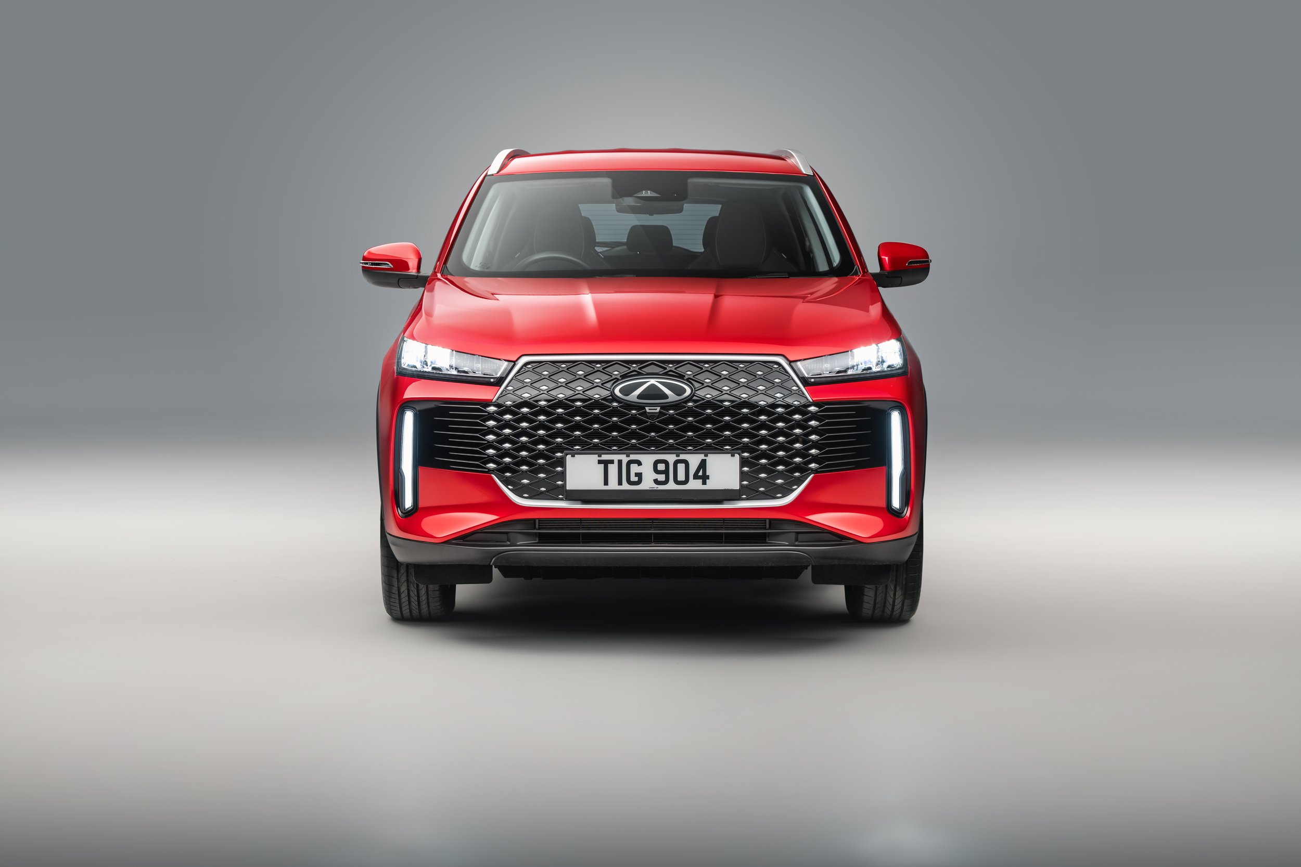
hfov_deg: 28.8
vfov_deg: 19.5
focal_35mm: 70
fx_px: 2530
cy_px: 434
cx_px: 650
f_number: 6.3
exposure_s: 1/4
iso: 100
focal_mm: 70
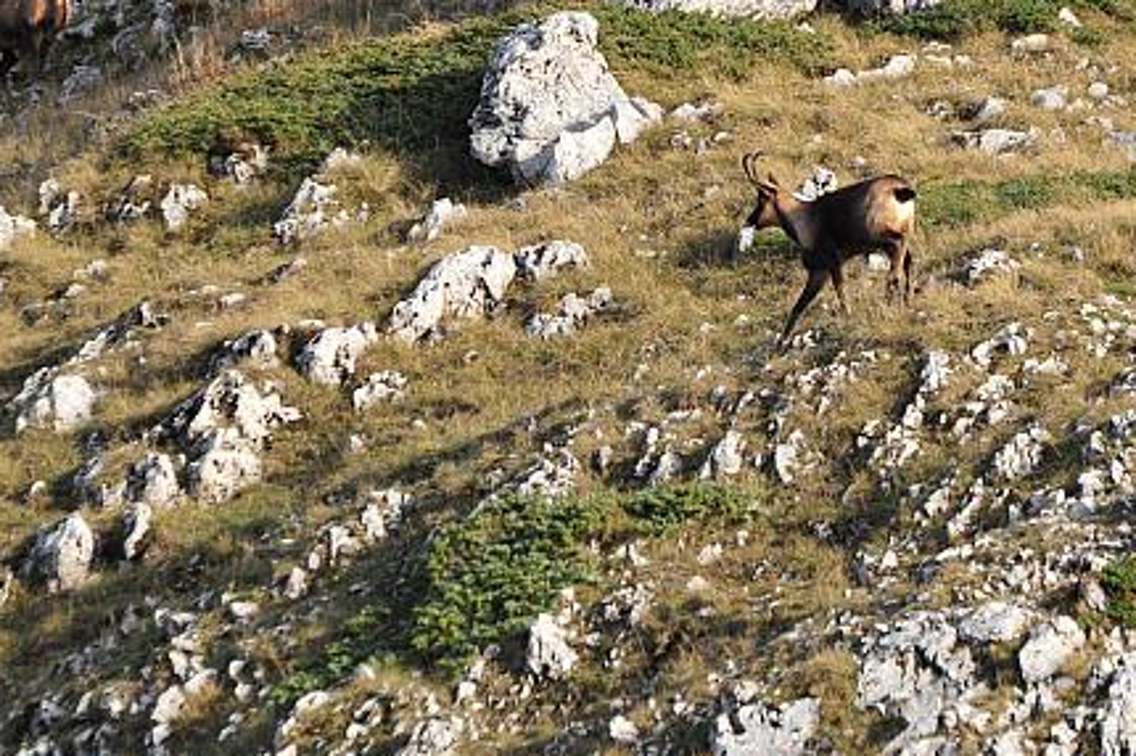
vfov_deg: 1.3
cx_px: 616
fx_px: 32981
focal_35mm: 1046
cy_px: 231
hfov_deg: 2.0
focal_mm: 500
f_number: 9
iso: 500
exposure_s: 1/320
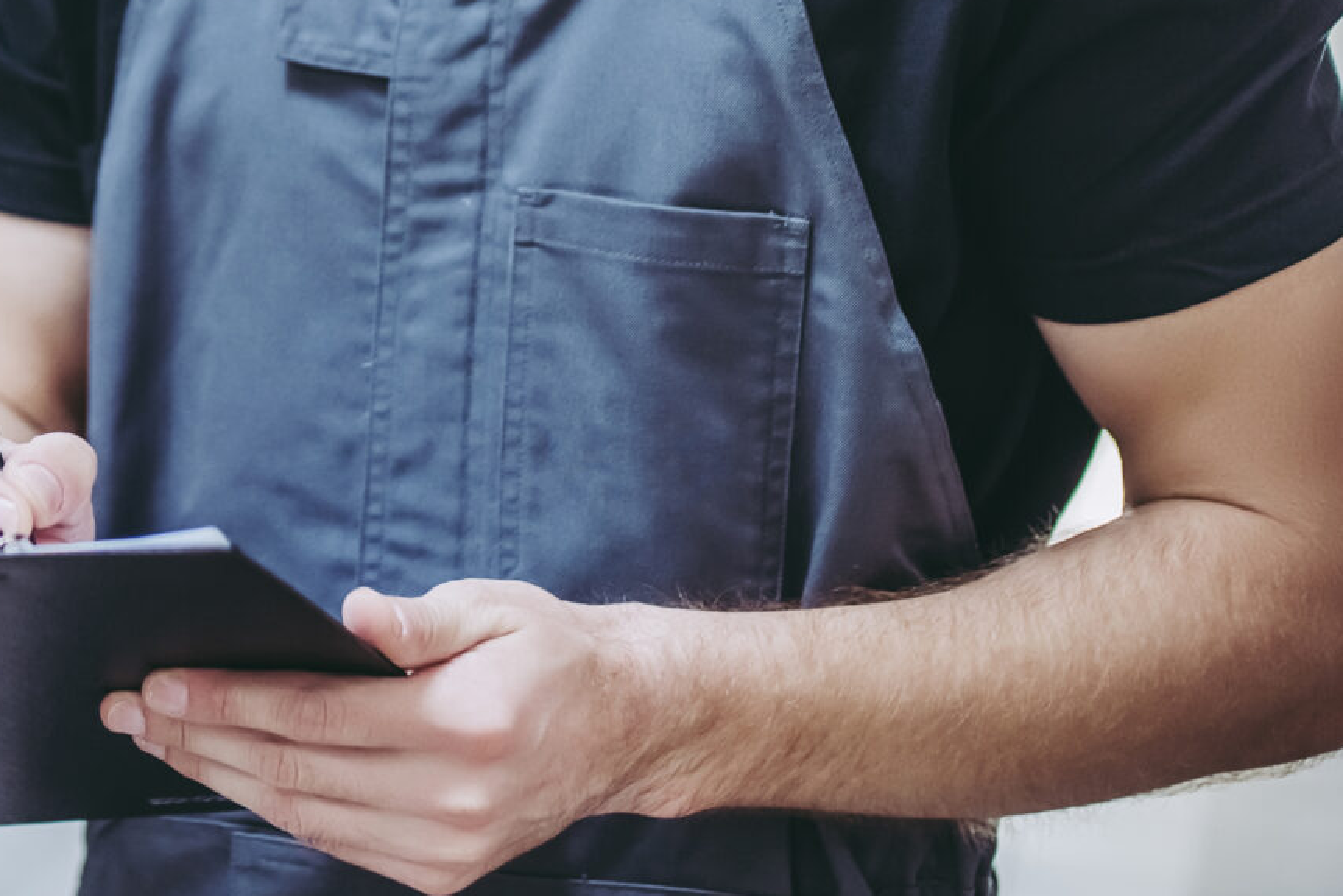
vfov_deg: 12.8
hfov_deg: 18.6
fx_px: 3880
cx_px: -259
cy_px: -175
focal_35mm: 104
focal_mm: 35
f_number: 2
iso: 640
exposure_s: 1/400
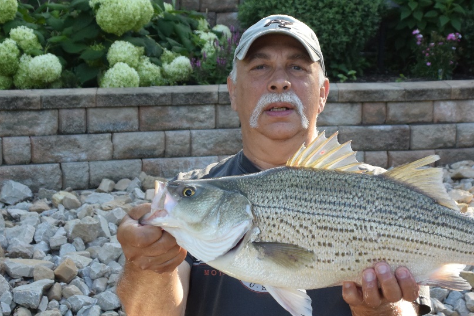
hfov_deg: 23.4
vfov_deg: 15.7
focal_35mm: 87
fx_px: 1145
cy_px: 138
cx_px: 272
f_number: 5
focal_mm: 16.5
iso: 400
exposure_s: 1/250
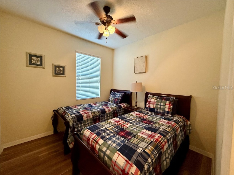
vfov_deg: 85.7
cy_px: 88
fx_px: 95
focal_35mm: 14
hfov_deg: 102.1
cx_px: 117
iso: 500
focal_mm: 2.22
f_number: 2.2
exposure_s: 1/60
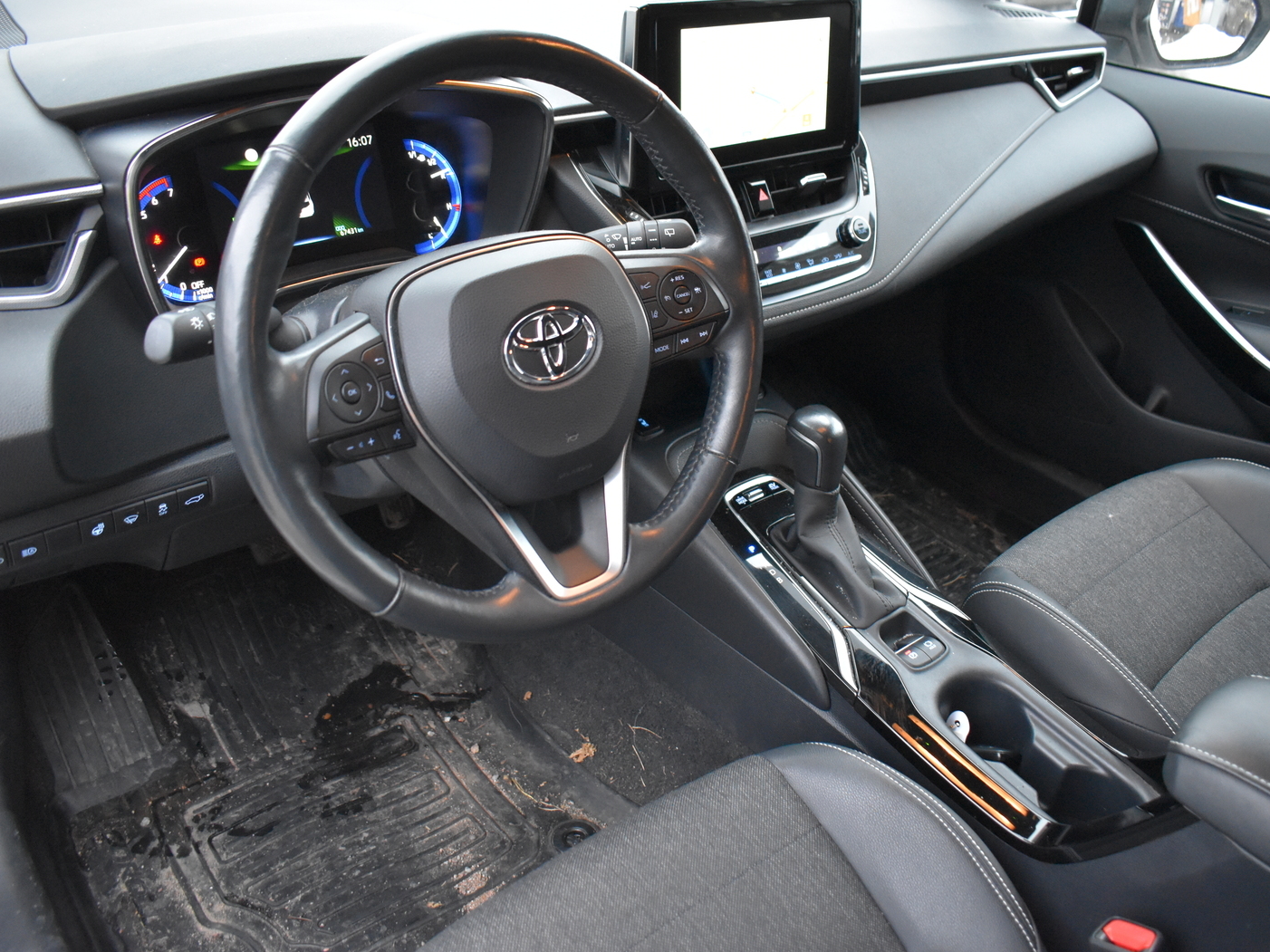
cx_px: 678
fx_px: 1100
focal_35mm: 30
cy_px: 464
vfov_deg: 46.8
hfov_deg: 59.9
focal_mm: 18
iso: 3200
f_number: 3.5
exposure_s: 1/60
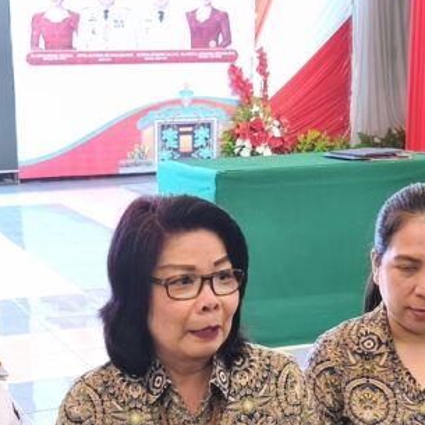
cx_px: 216
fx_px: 1083
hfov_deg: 22.2
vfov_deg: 22.0
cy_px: 319
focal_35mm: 78
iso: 1250
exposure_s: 1/33.3
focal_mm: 6.18
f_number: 1.65
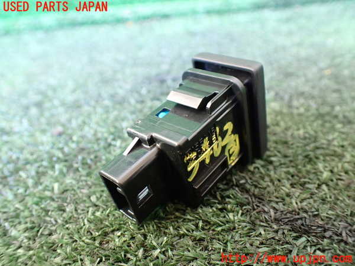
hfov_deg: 60.0
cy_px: 133
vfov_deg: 46.8
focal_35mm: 30
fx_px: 308
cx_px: 178
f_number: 2.3
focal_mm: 5.4
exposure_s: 1/40
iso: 800
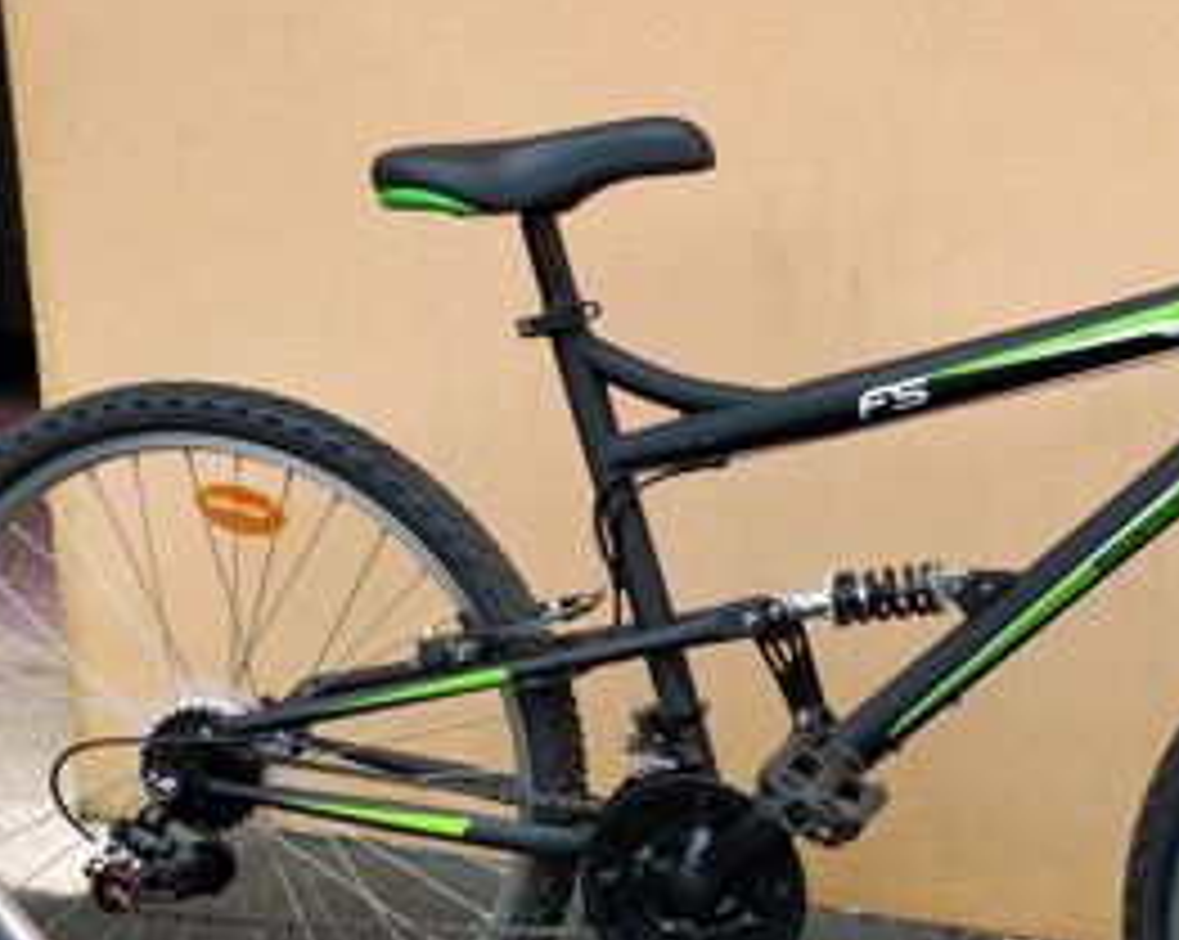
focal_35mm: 43
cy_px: 607
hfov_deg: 40.5
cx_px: 1004
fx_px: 1499
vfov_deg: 34.6
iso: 100
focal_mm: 4.1
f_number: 1.7
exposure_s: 1/297
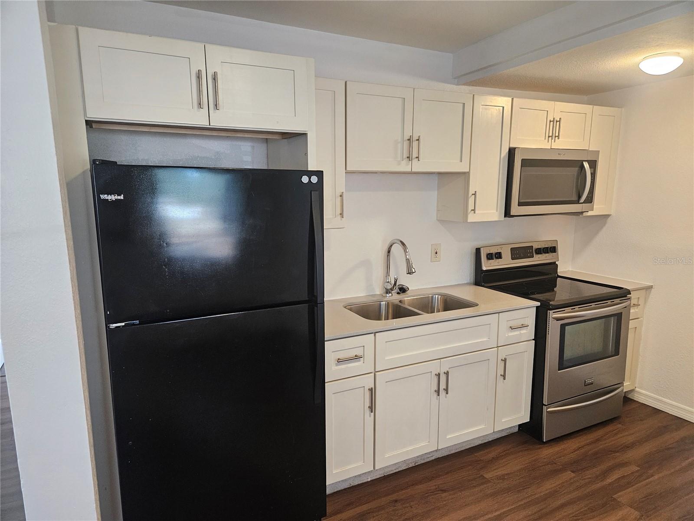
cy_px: 260
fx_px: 461
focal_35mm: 23
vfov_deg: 58.9
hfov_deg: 73.9
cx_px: 347
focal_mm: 5.4
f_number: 1.8
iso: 500
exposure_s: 1/120
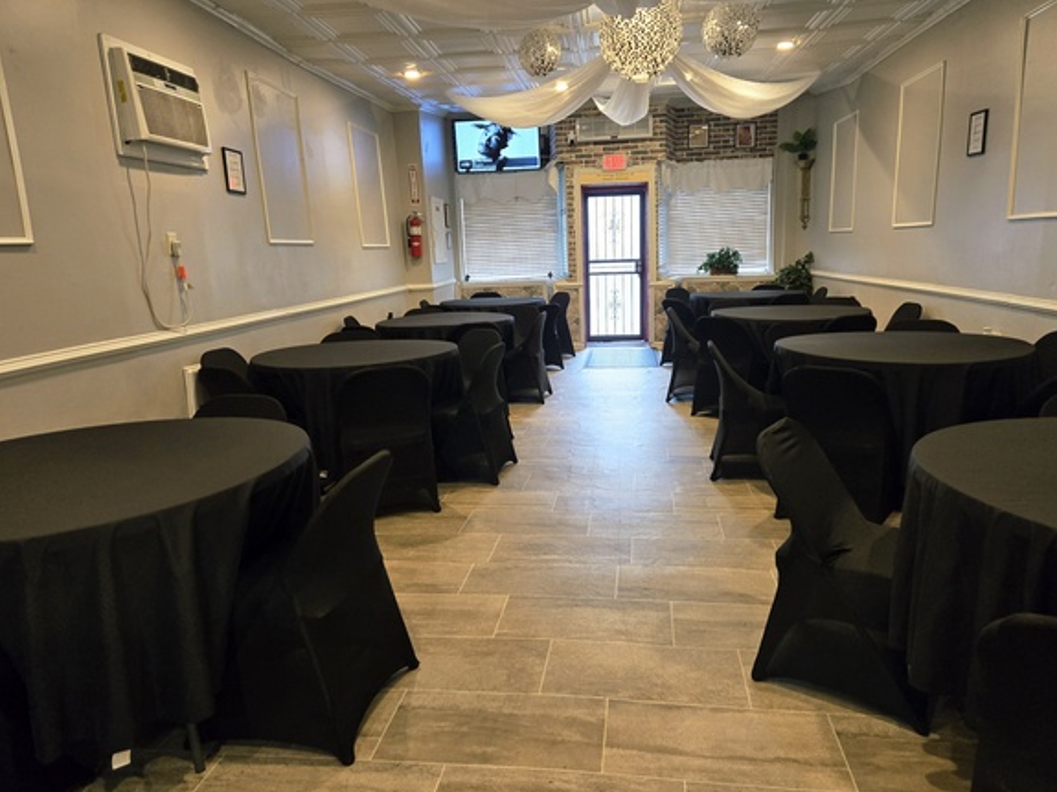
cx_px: 546
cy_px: 382
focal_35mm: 24
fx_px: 733
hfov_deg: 71.6
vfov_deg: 56.8
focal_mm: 5.4
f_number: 1.8
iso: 400
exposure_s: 1/120
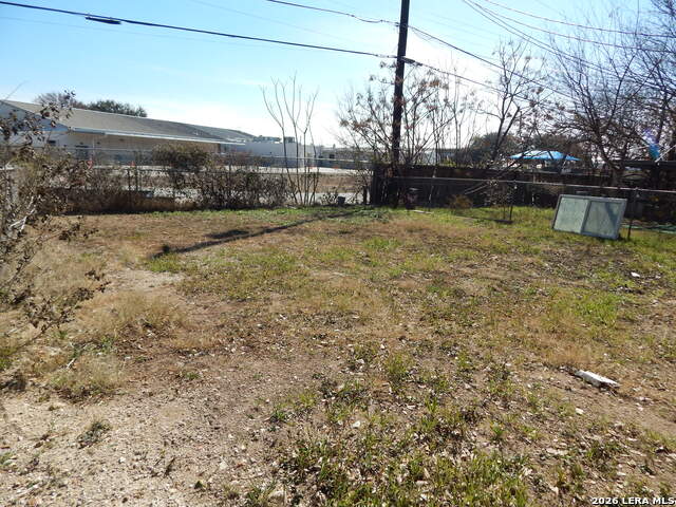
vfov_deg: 58.9
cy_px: 254
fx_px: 449
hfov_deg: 73.9
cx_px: 338
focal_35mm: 23
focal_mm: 4
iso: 125
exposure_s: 1/500
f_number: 6
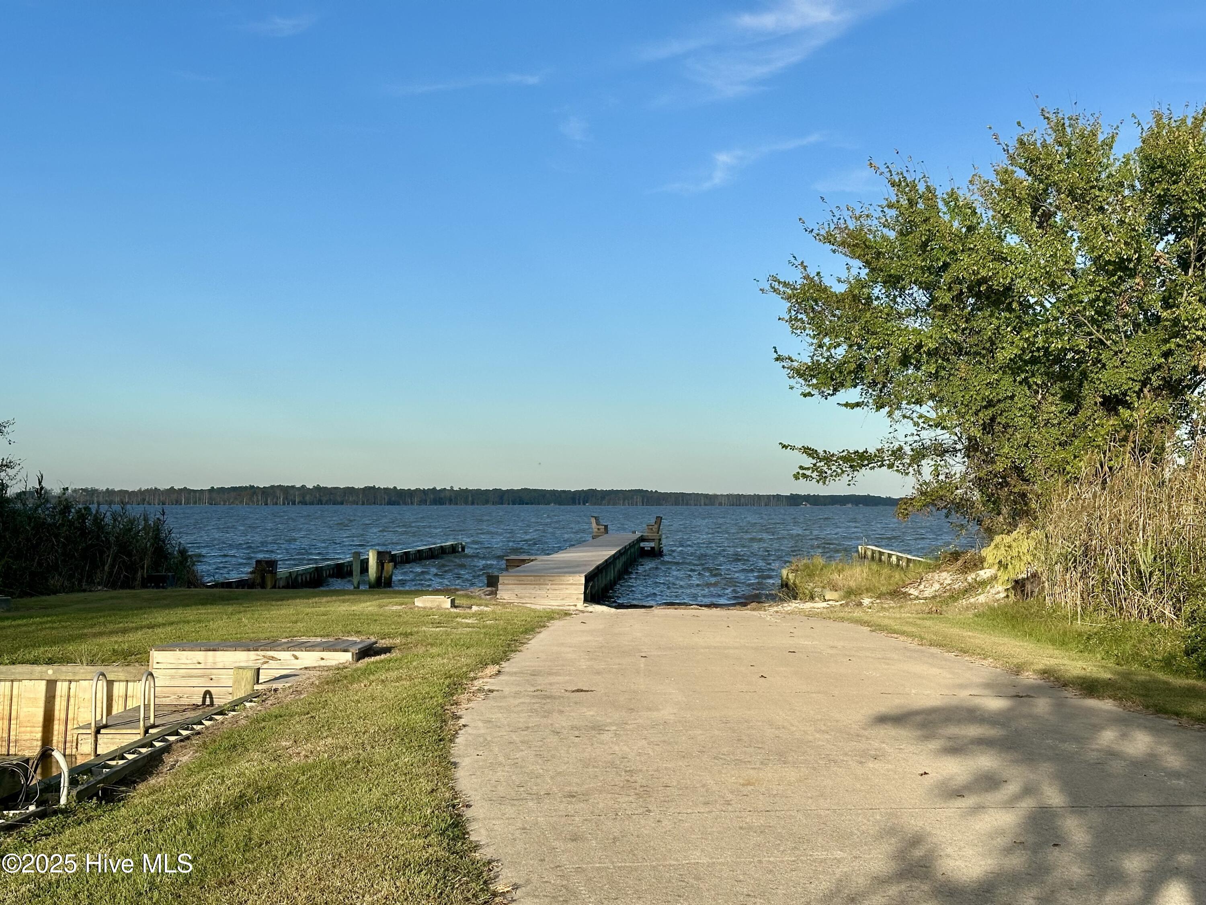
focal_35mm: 48
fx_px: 1672
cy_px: 452
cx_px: 603
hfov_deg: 39.7
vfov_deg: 30.3
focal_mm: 6.86
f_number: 1.78
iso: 64
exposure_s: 1/3472
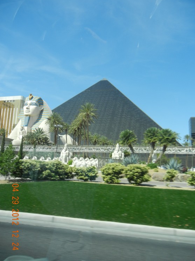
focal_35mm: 31
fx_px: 233
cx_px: 95
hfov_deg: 45.4
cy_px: 132
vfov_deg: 58.4
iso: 160
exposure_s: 1/243
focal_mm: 5.4
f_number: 7
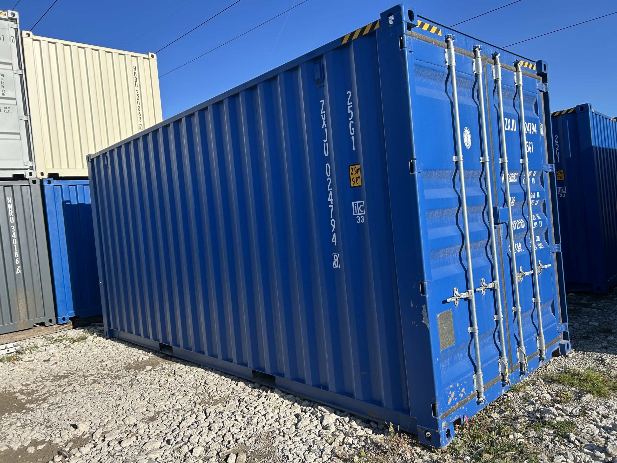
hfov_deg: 67.3
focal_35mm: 26
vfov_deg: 53.1
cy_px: 232
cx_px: 308
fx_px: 463
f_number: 1.5
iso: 50
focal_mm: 5.7
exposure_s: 1/2353
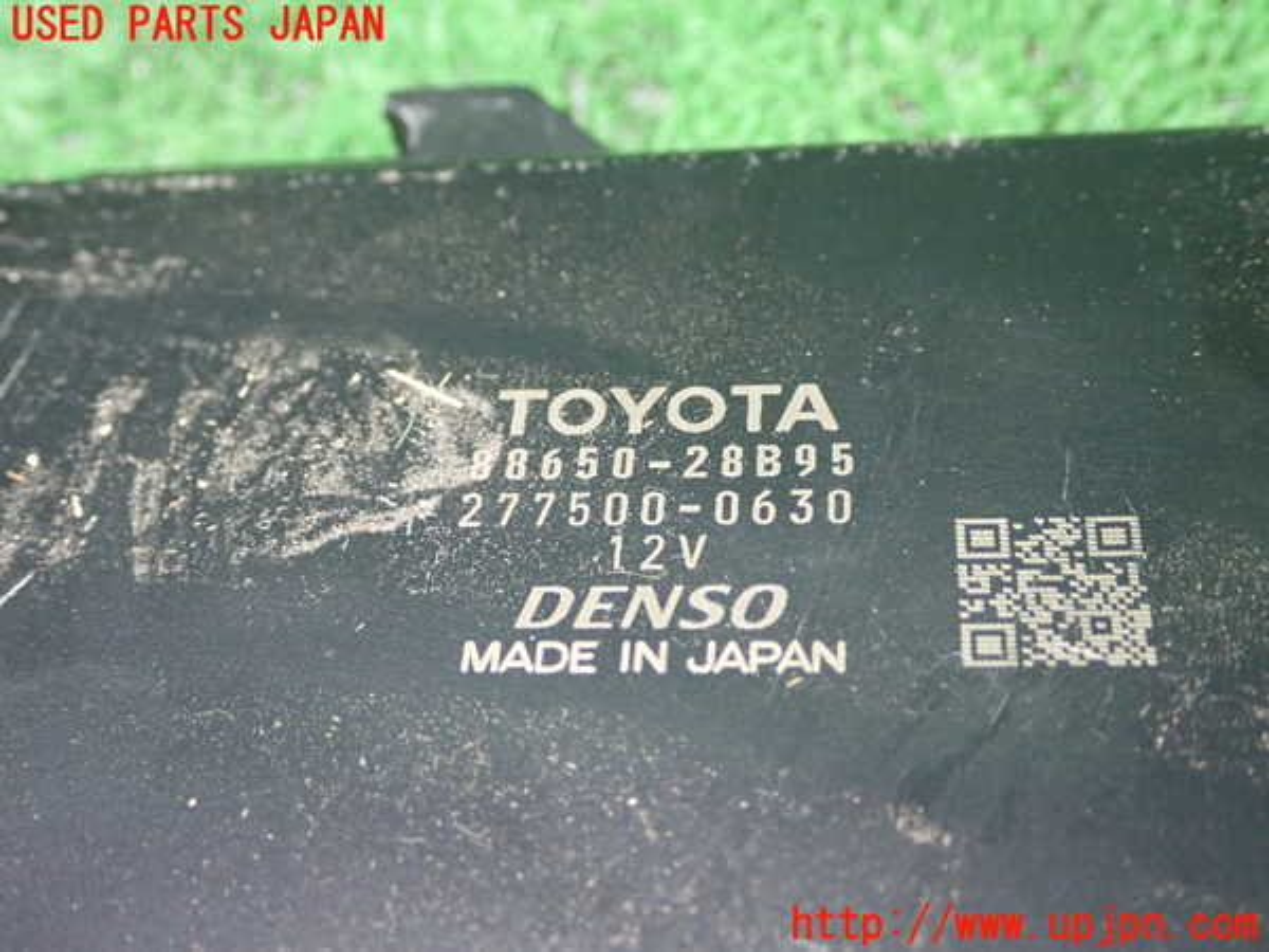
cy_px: 476
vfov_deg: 29.1
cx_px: 634
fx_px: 1833
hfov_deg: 38.2
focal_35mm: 50
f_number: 3.2
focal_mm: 9.01
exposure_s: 1/25
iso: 800
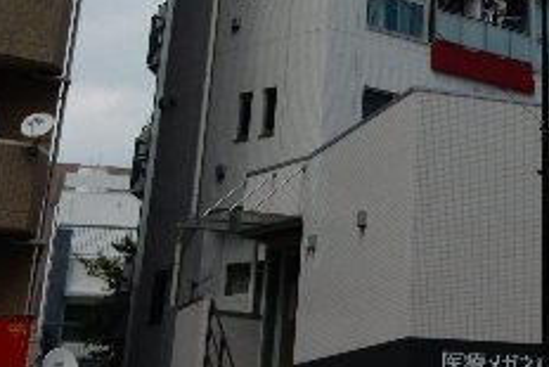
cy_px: -197
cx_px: 502
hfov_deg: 23.0
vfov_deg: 14.7
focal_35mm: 86
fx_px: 1312
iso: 125
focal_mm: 5.4
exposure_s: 1/1600
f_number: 4
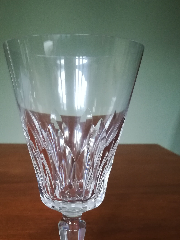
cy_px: 166
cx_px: 81
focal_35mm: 37
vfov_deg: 49.0
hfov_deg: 38.6
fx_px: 257
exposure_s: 1/20
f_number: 2.2
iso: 500
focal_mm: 3.83
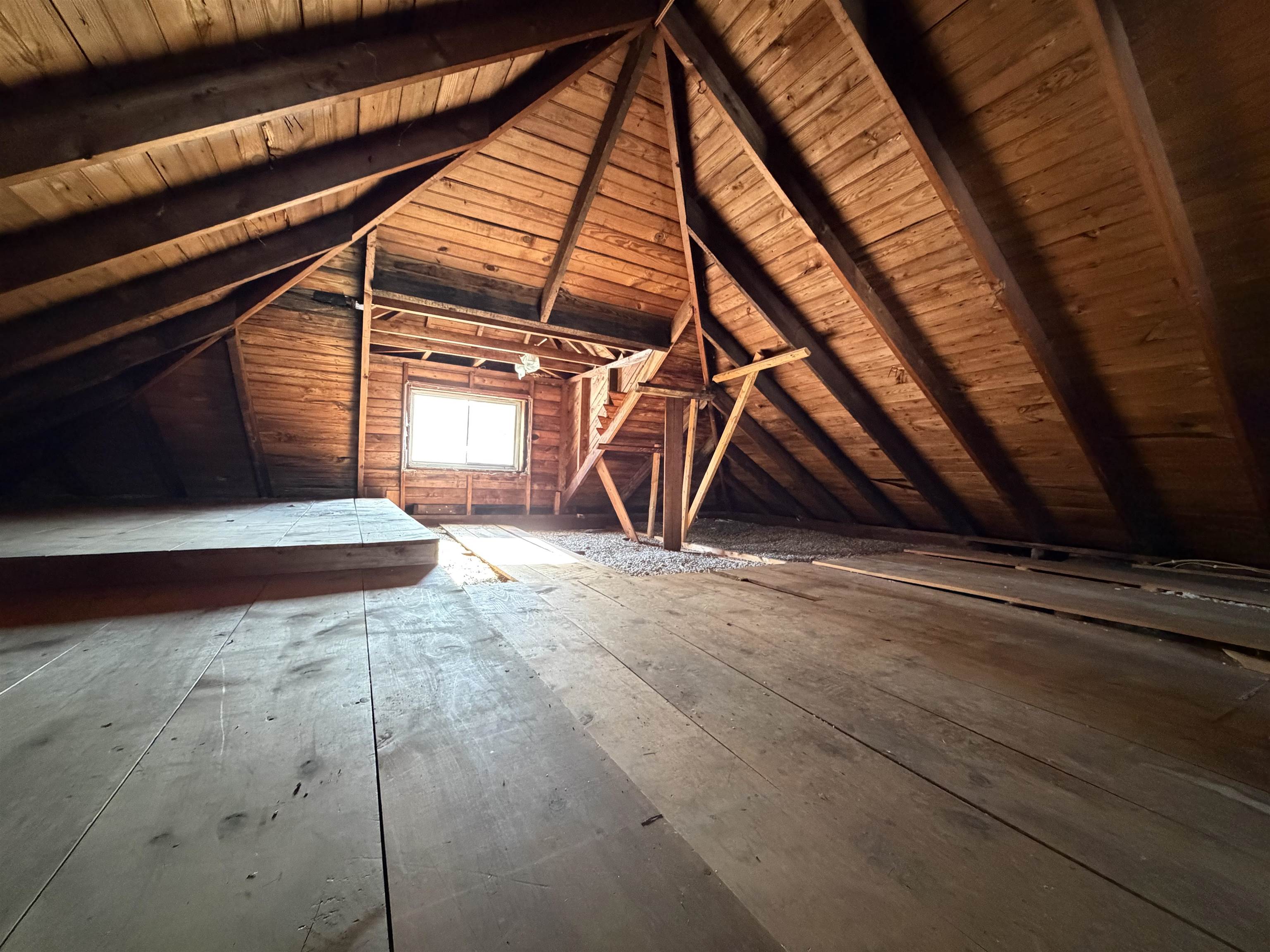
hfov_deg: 102.1
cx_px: 635
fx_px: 514
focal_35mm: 14
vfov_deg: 85.7
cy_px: 476
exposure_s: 1/60
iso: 1000
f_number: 2.2
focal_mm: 2.22
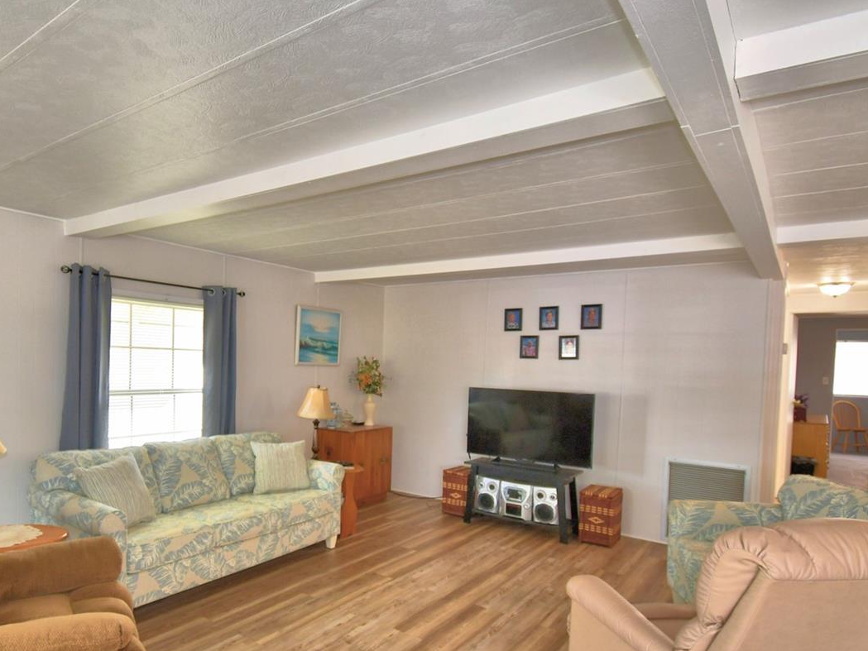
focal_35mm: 22
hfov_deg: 74.8
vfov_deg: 60.7
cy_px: 385
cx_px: 314
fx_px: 552
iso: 280
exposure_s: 1/30
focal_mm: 10
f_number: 4.5
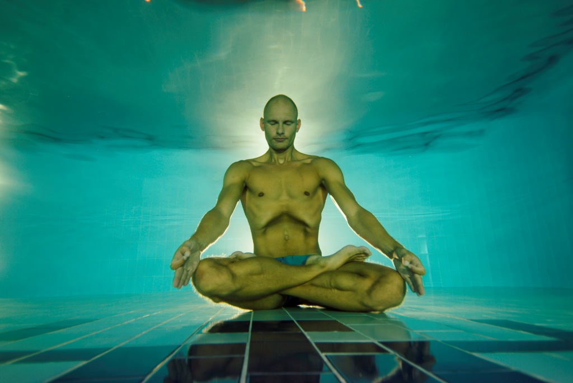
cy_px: 192
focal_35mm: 21
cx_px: 286
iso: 100
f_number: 4
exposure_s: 1/3
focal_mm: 14
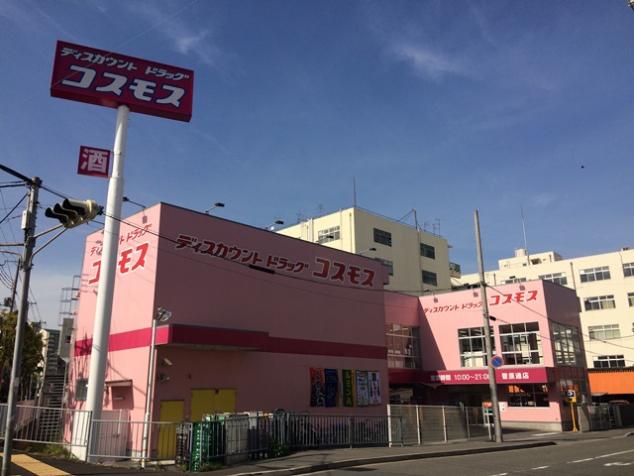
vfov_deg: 48.2
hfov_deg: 61.7
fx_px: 531
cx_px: 317
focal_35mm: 29
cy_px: 238
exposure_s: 1/3425
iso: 32
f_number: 2.2
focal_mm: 4.15
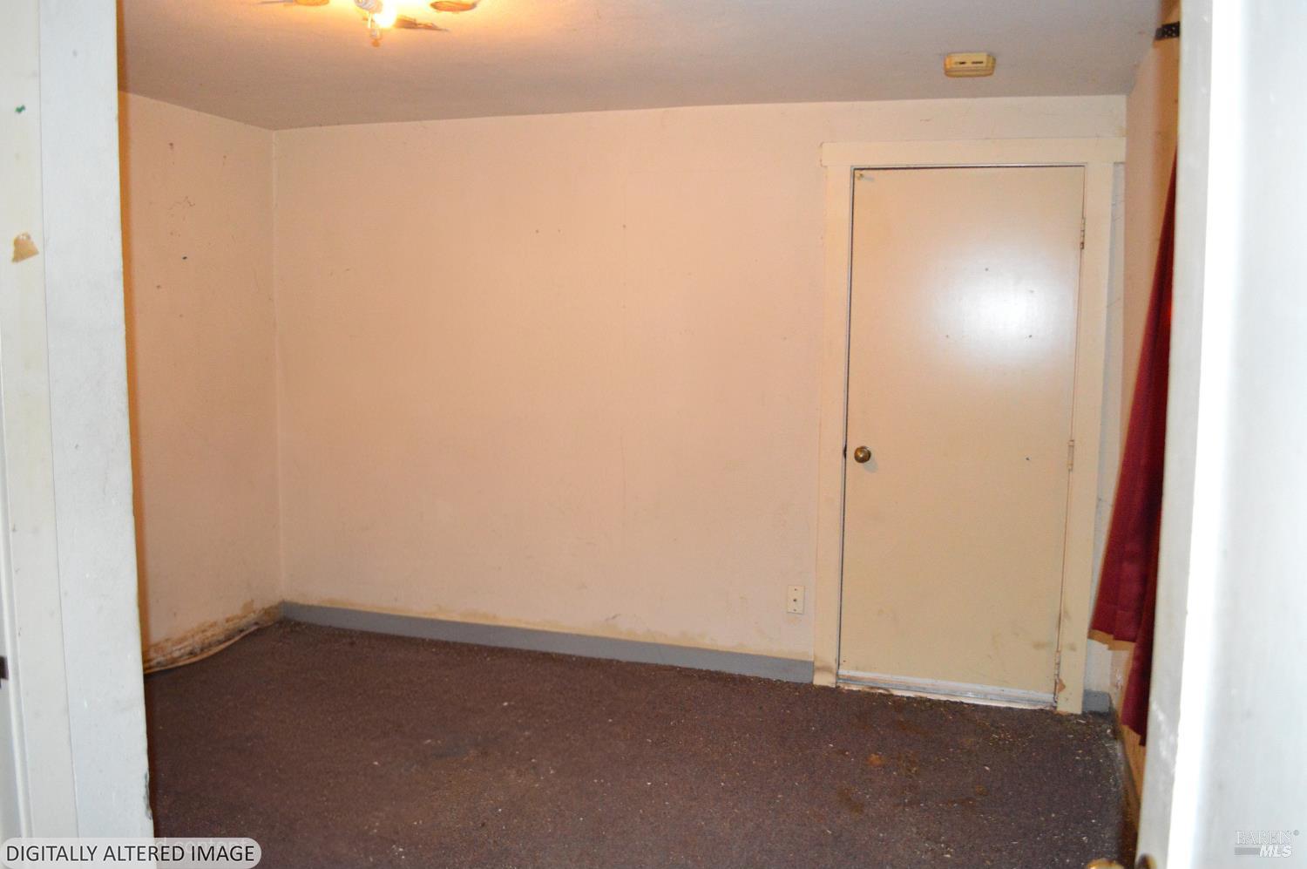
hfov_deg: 67.4
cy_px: 434
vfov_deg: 47.8
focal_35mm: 27
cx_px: 654
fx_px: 979
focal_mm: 18
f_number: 3.5
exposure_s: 1/60.2
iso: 3200
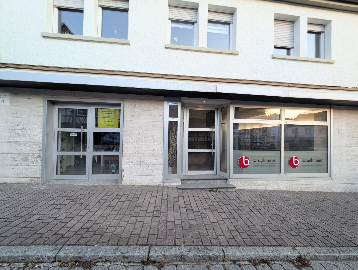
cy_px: 135
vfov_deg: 94.7
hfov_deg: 110.5
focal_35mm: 12
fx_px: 124
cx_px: 179
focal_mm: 2.23
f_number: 1.95
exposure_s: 1/100
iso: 64
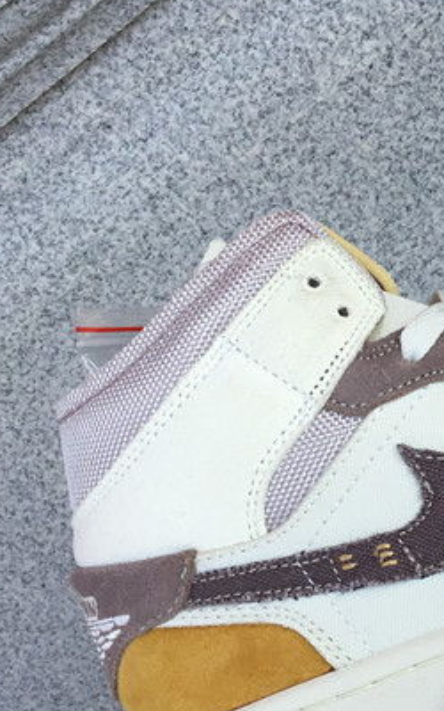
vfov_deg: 27.8
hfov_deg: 17.0
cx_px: 488
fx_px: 1433
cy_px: 390
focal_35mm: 74
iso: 25
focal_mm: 3.3
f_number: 2.4
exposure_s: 1/519
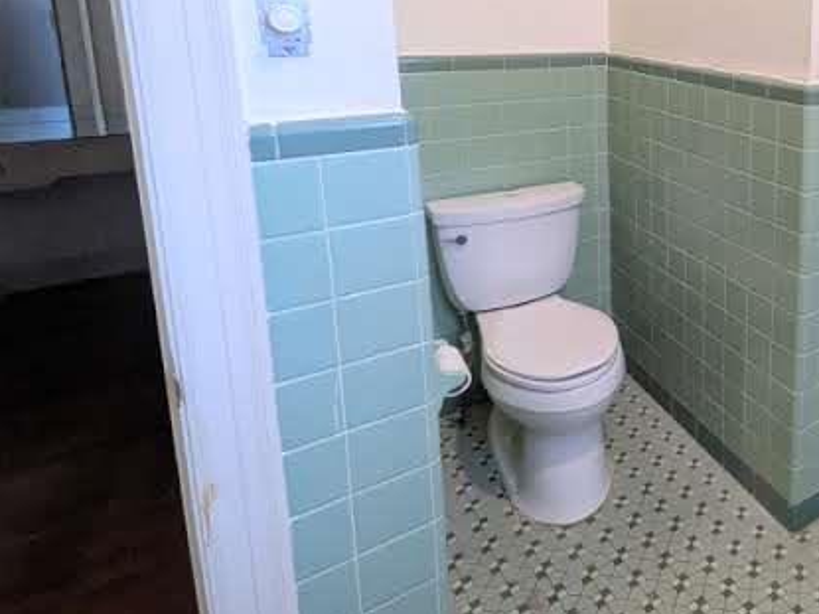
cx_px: 787
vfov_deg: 48.1
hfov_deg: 53.8
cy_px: 113
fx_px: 639
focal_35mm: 27
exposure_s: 1/65.5
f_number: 2.2
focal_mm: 1.85
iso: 530
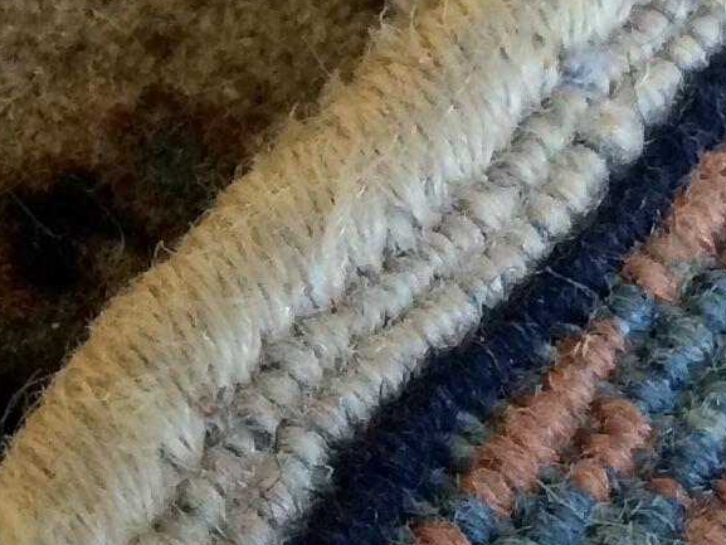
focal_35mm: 164
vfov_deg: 9.0
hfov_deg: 11.6
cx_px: -296
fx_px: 3440
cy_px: 175
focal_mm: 4.15
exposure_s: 1/33
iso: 160
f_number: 2.2
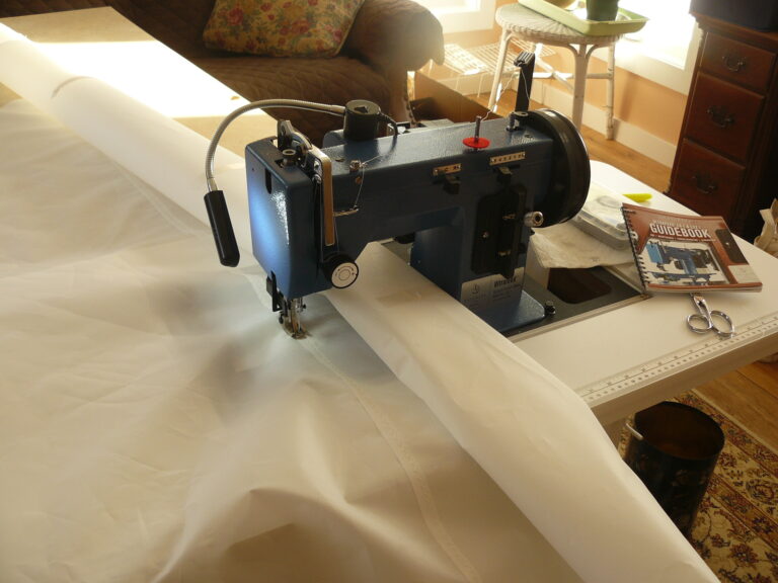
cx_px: 389
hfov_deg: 51.4
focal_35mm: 36
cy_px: 292
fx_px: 809
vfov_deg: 39.7
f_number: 2.8
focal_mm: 6
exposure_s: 1/100
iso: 100
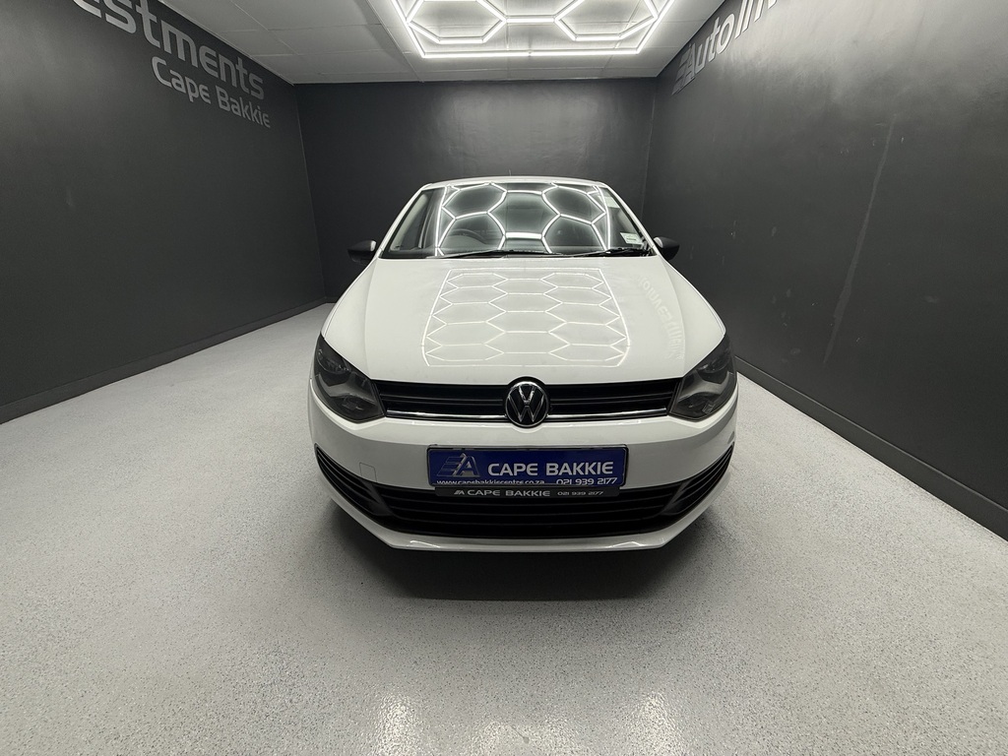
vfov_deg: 85.7
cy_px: 378
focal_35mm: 14
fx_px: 408
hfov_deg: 102.1
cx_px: 504
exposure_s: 1/100
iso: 80
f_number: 2.2
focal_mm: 2.22
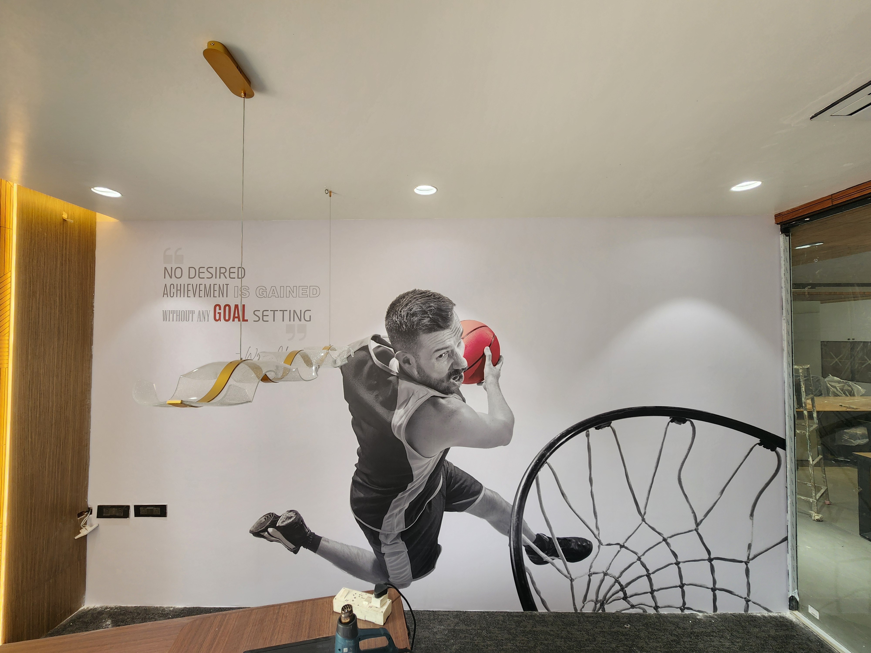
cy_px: 326
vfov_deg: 89.9
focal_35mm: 13
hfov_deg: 106.2
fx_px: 327
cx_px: 436
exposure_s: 1/100
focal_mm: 2.2
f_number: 2.2
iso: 80
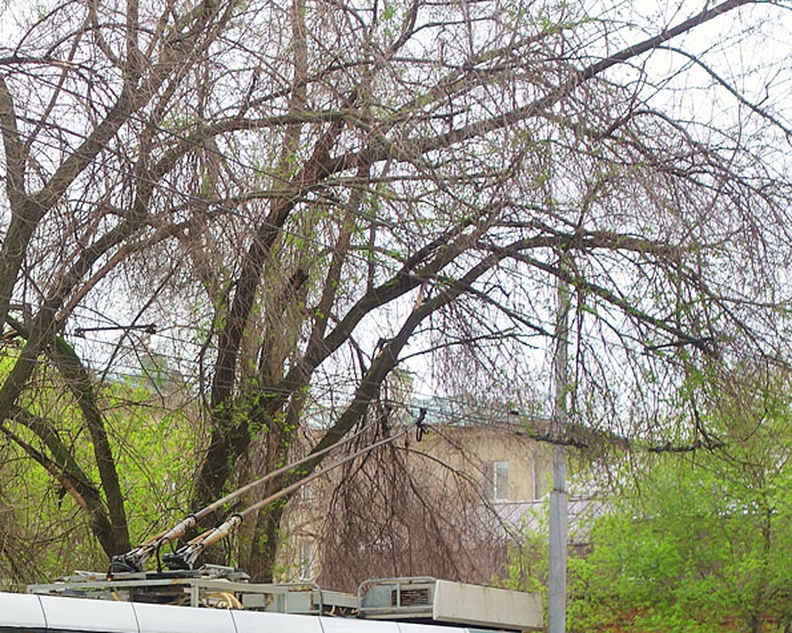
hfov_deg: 21.2
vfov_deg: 17.5
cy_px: 512
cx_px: 1
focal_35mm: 87
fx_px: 2039
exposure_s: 1/60
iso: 125
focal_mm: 16.99
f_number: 3.2
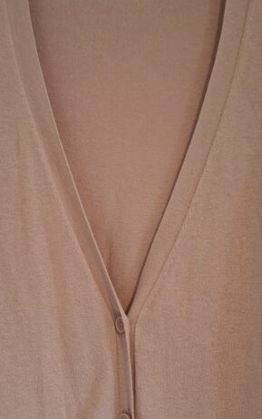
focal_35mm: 54
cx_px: 123
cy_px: 282
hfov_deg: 24.0
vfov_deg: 37.1
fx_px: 617
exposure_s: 1/24
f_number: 1.8
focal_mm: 5.54
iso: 800
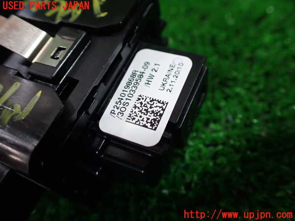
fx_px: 256
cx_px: 148
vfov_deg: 46.8
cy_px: 110
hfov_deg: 60.0
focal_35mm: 30
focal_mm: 5.4
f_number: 2.3
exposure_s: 1/125
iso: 500
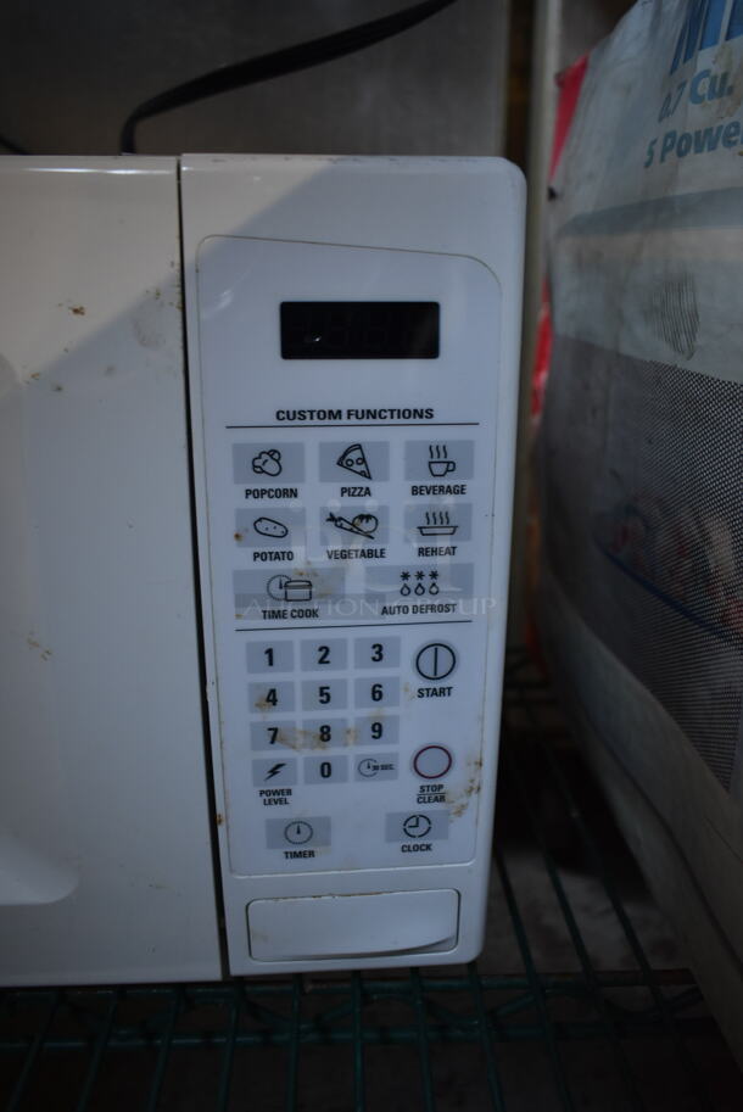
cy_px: 556
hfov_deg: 48.0
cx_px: 372
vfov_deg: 67.3
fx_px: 835
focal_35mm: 27
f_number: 3.5
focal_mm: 18
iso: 800
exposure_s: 1/30
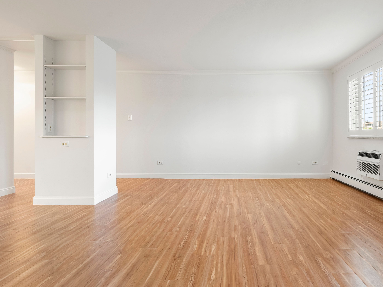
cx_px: 227
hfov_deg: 75.7
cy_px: 139
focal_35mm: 22
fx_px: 243
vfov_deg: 61.1
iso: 640
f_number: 8
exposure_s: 1.3
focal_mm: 18
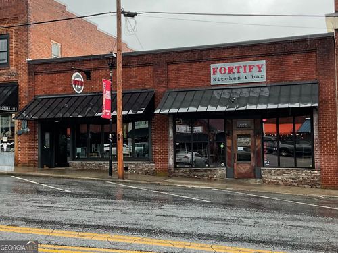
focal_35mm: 29
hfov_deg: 61.7
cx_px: 169
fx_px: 283
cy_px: 126
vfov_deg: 48.2
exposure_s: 1/153
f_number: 1.8
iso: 16
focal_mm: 3
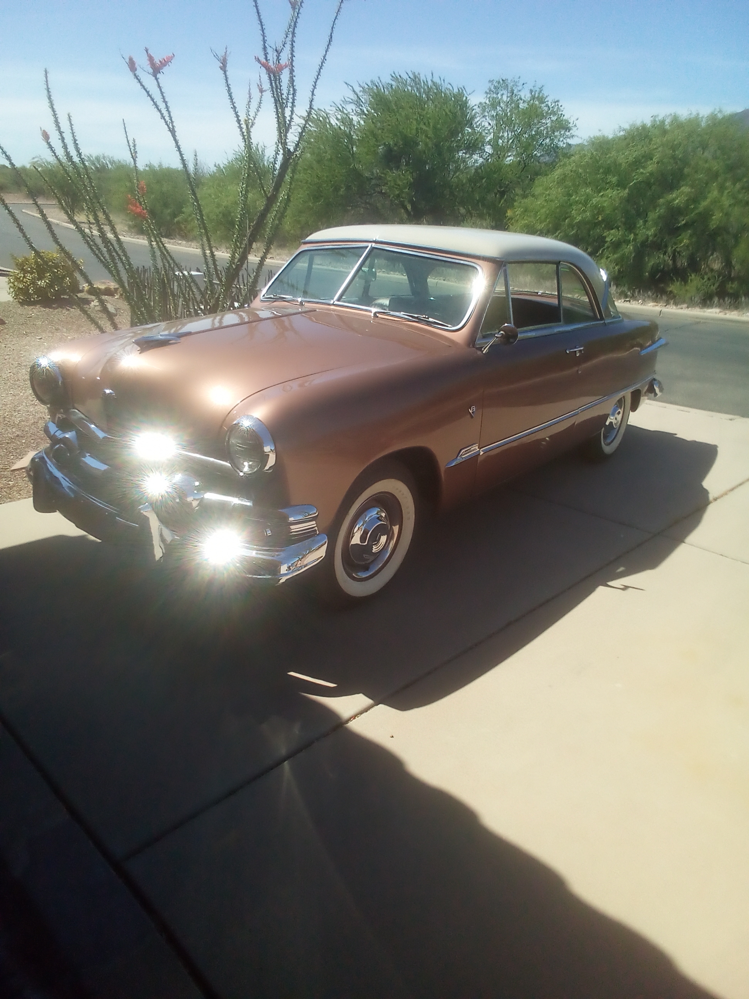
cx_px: 374
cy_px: 500
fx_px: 721
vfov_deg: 69.4
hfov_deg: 54.9
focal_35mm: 25
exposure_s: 1/962
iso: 102
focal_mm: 2.05
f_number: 2.4
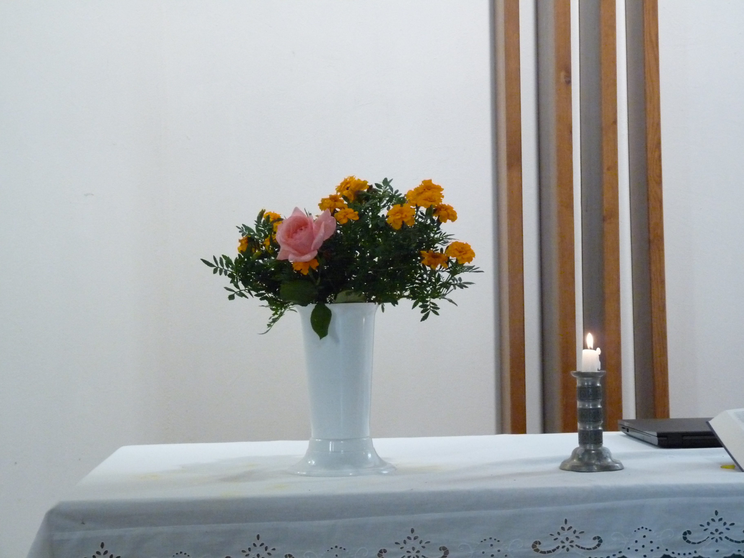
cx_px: 372
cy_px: 279
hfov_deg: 29.0
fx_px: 1440
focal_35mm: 67
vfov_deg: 21.9
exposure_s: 1/60
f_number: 3.4
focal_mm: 11.9
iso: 800
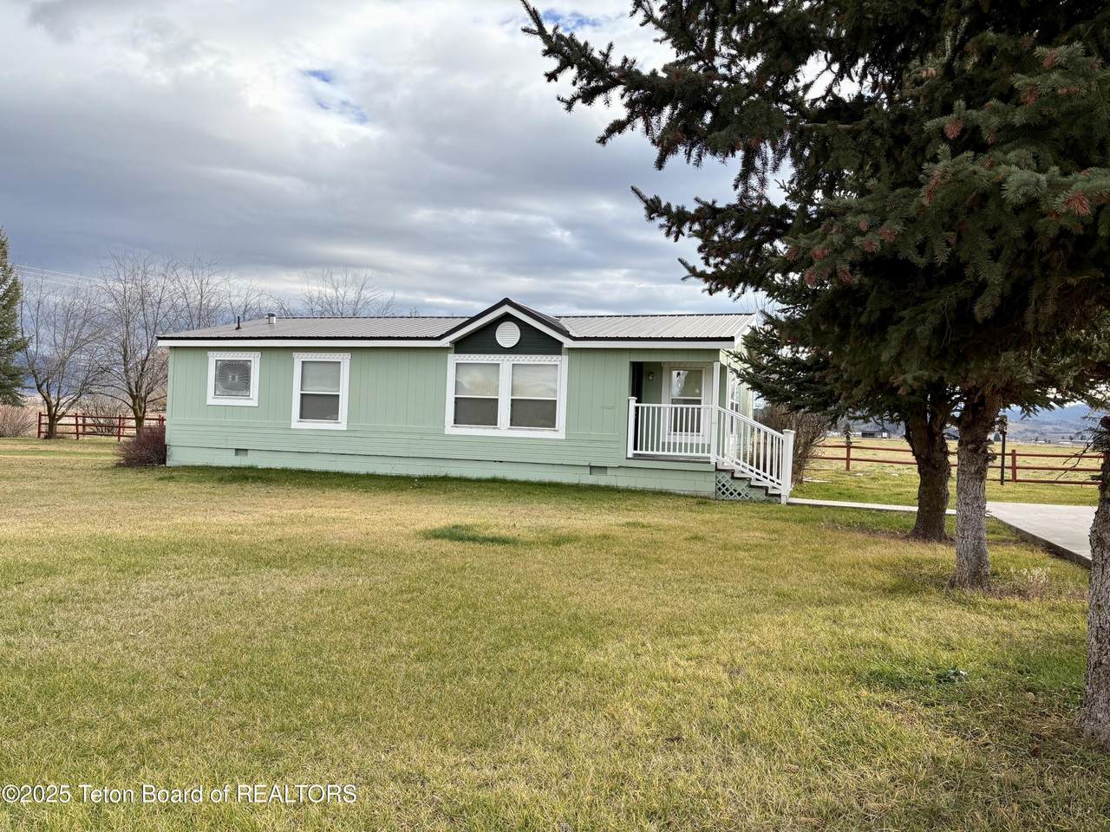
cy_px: 416
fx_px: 834
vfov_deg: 53.1
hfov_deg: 67.3
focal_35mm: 26
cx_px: 555
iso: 64
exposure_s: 1/1364
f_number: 1.6
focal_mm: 5.96
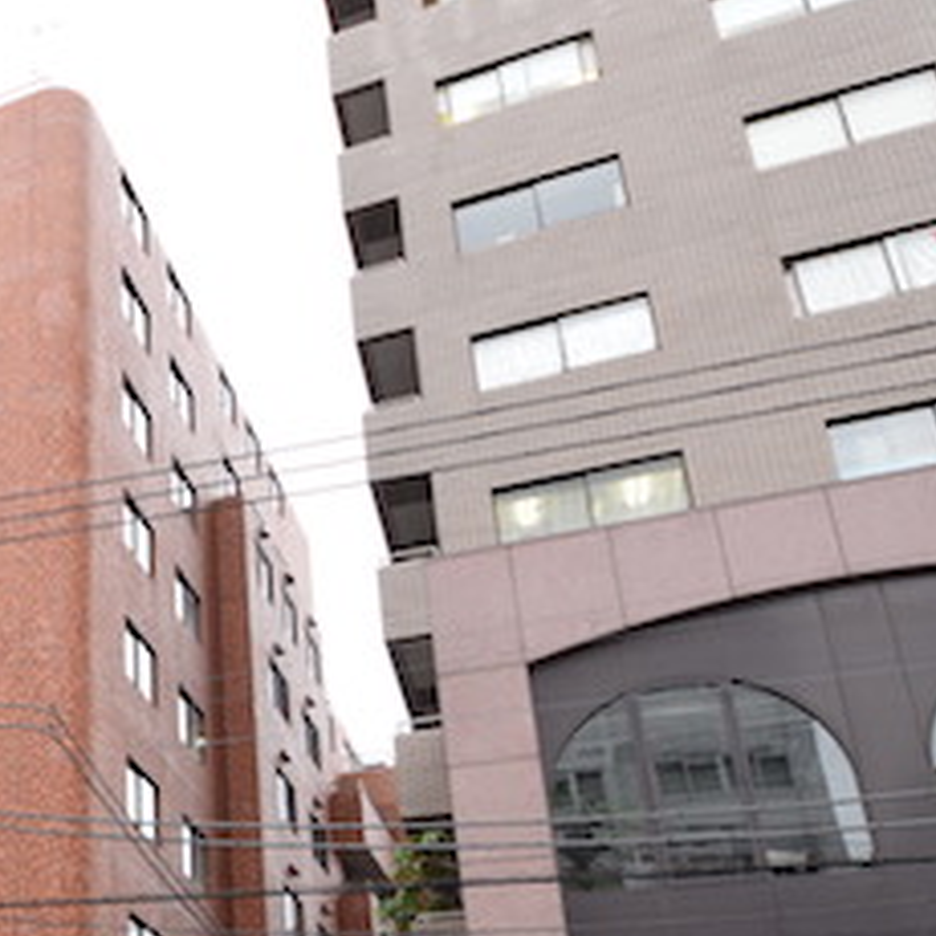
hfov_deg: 34.2
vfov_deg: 38.5
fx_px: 1285
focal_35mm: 42
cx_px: -114
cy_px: 751
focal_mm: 12
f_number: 9
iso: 800
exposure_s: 1/80
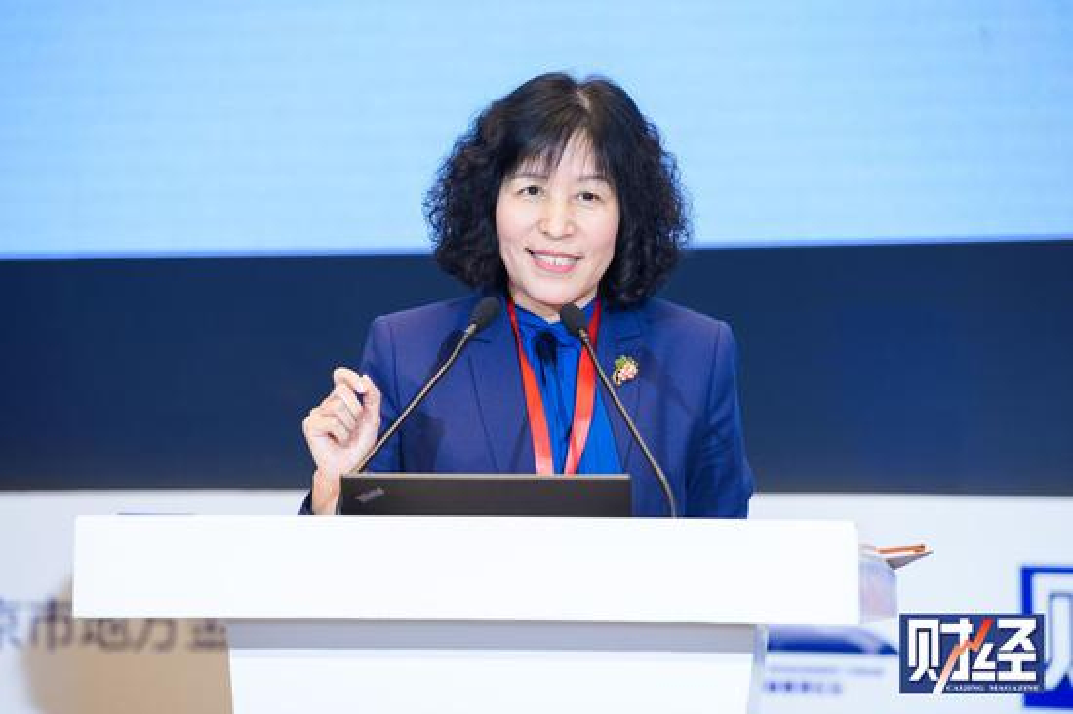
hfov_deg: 10.3
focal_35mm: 200
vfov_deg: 6.9
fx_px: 5957
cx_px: 536
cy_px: 357
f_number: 4
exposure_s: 1/200
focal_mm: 200
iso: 500
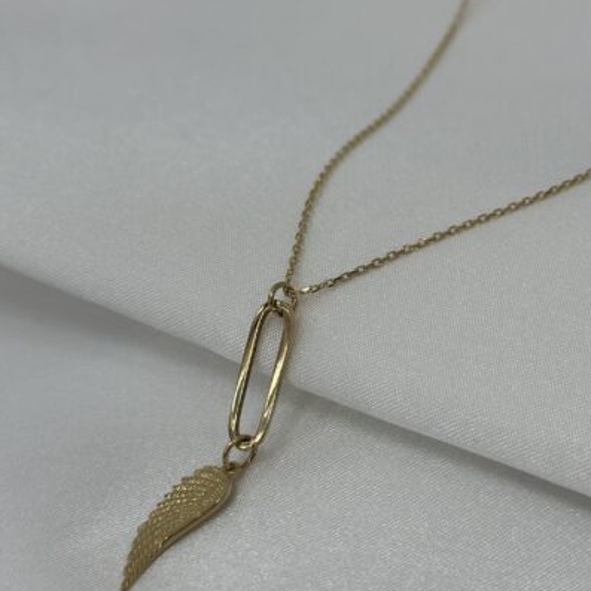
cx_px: 295
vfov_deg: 30.0
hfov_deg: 30.0
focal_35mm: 57
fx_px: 1101
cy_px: 318
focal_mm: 6.86
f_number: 1.78
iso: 80
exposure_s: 1/894
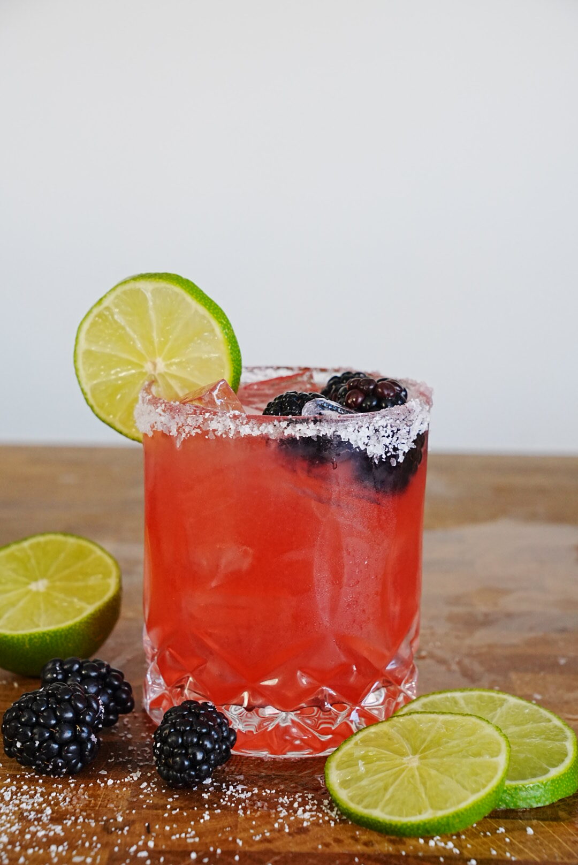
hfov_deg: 20.8
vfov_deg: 30.7
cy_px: 432
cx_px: 289
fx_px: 1576
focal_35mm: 66
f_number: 6.3
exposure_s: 1/80
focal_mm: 43.7
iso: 1000
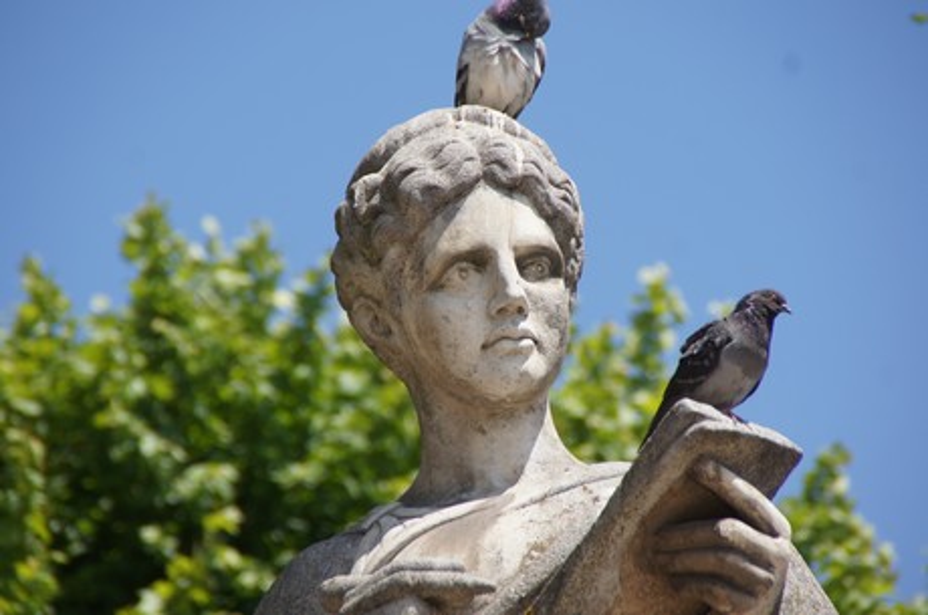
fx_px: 7720
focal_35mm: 300
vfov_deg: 4.6
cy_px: 308
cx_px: 464
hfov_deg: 6.9
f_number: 6.3
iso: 100
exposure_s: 1/400
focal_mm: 200
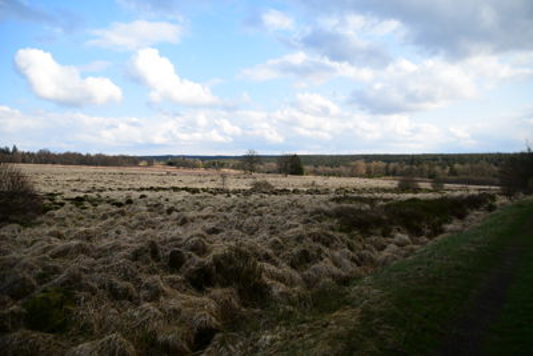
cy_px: 178
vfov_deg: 53.2
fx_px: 355
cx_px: 266
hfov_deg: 73.7
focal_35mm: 24
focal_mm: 16
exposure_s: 1/500
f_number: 3.5
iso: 100
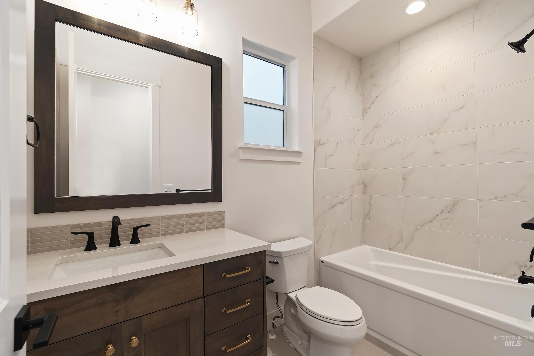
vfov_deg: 77.3
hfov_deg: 100.4
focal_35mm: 15
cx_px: 267
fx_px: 222
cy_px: 178
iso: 320
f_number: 6.3
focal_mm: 10
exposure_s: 1/2.5
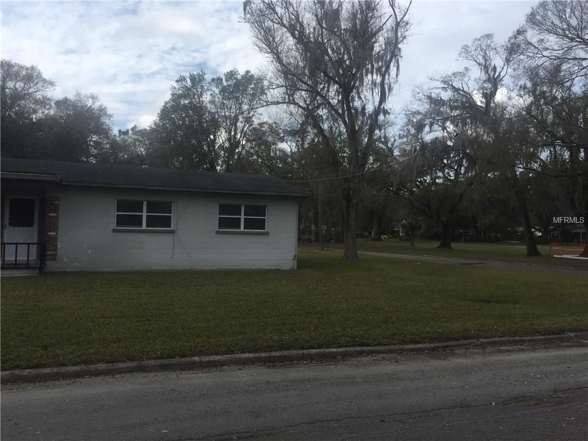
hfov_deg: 61.7
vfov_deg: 48.2
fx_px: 493
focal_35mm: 29
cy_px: 220
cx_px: 294
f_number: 2.2
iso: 32
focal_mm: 4.15
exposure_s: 1/1522
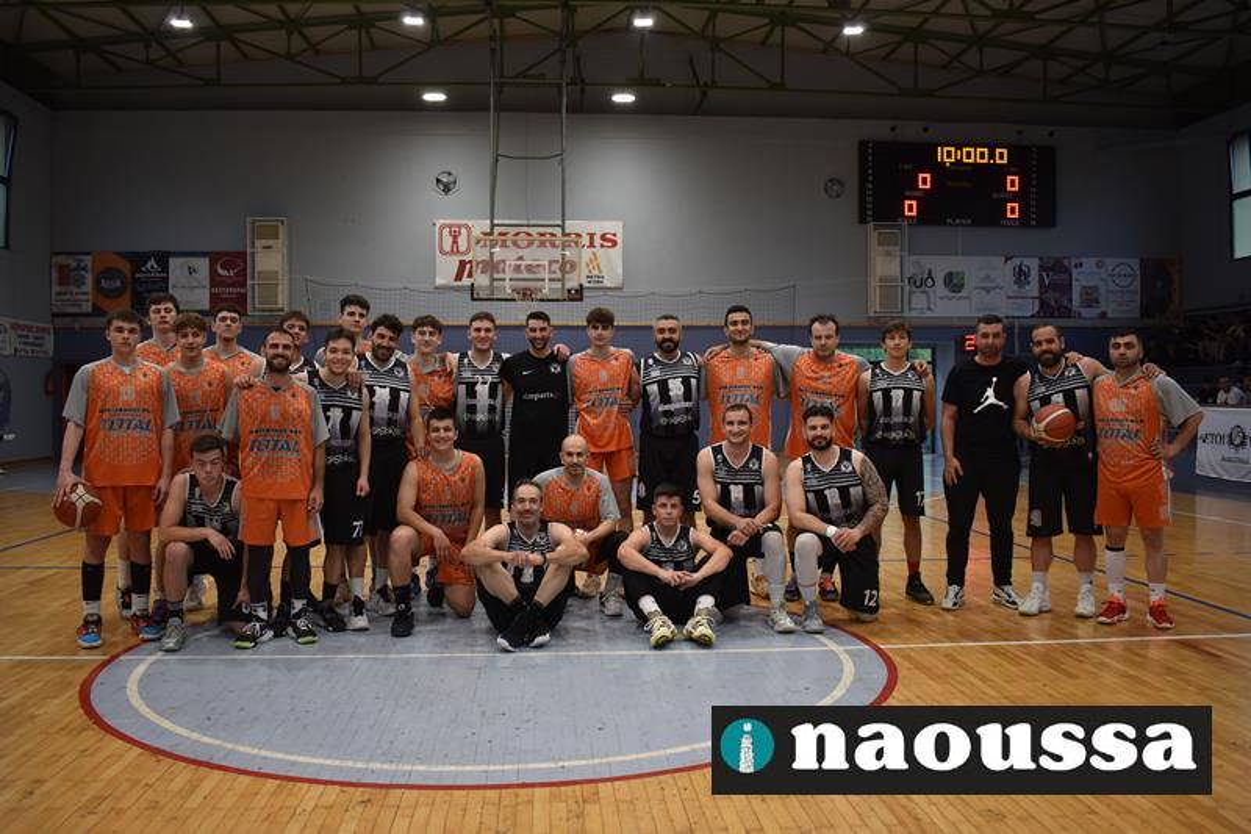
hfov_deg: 59.5
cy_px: 417
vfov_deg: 41.7
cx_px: 626
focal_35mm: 32
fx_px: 1094
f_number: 3.8
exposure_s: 1/250
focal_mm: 21
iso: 640
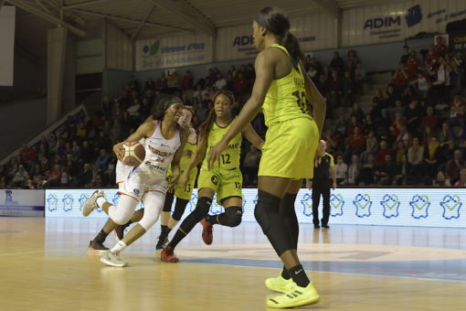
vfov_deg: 18.9
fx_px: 932
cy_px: 156
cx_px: 233
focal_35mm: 72
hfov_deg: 28.1
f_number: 3.2
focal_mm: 48
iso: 2500
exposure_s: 1/1000
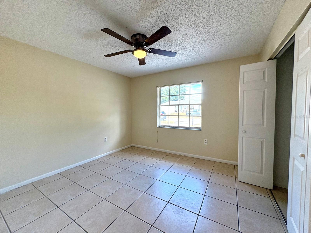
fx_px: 126
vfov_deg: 85.7
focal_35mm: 14
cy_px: 116
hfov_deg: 102.1
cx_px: 156
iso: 100
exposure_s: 1/125
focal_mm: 2.22
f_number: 2.2
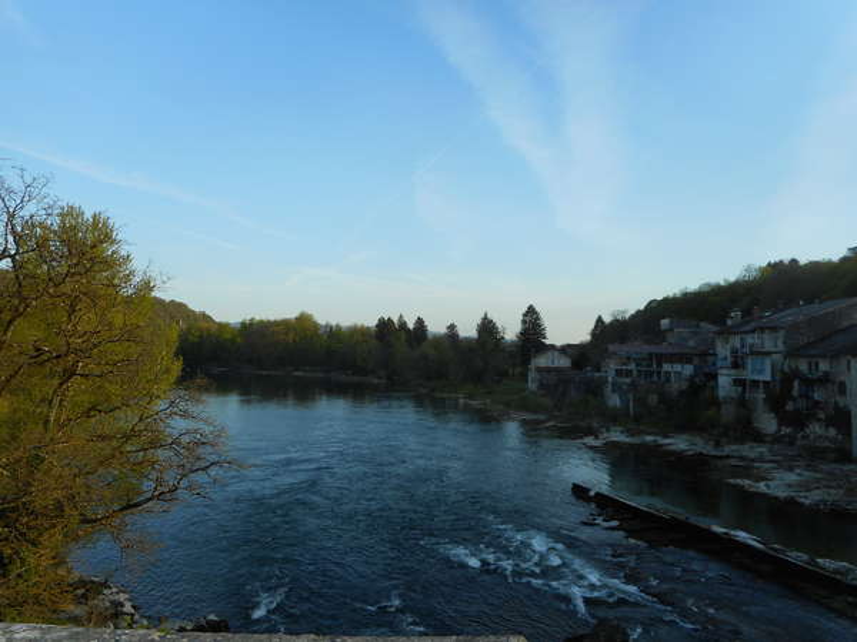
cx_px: 428
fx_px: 619
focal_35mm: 25
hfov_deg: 69.4
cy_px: 321
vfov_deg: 54.9
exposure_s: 1/320
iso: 80
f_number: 3.7
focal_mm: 4.5
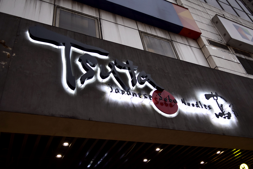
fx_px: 232
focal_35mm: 33
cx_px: 126
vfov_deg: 40.0
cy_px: 84
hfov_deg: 57.2
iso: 640
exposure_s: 1/100
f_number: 2.8
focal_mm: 22
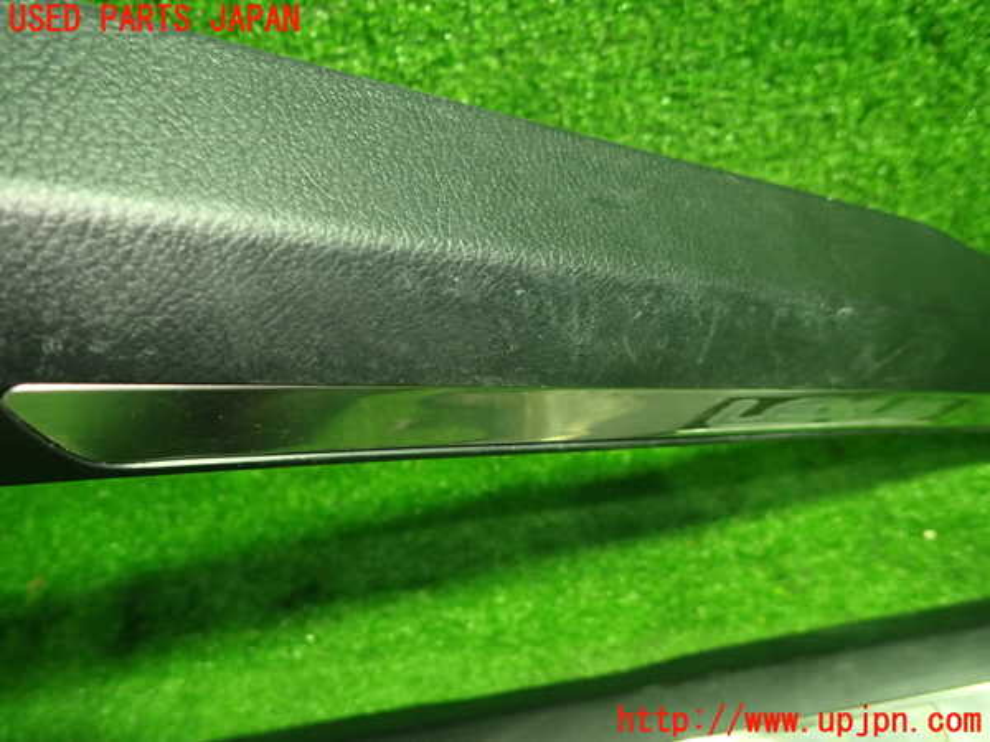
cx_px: 495
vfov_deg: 54.9
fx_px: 715
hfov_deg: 69.4
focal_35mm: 25
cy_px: 371
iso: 400
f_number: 2
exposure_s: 1/30
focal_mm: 4.5
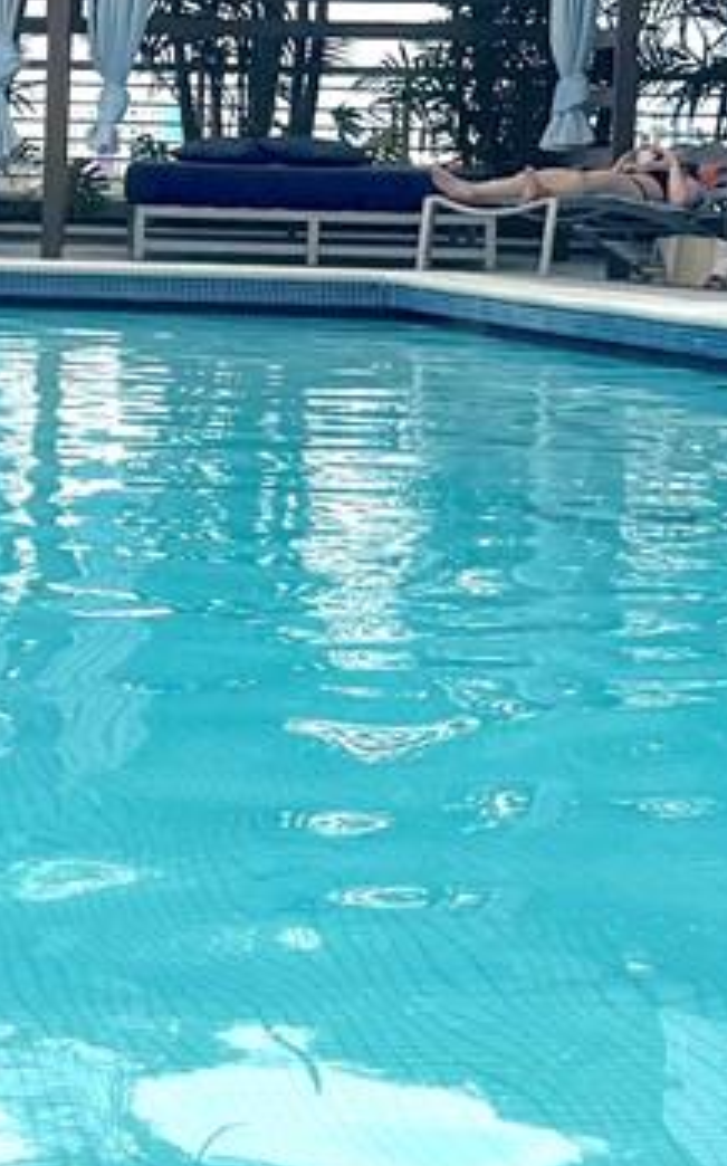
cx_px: -409
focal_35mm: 117
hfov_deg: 10.7
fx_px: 3715
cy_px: 345
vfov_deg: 17.8
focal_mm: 6.76
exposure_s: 1/7937
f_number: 1.78
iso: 80
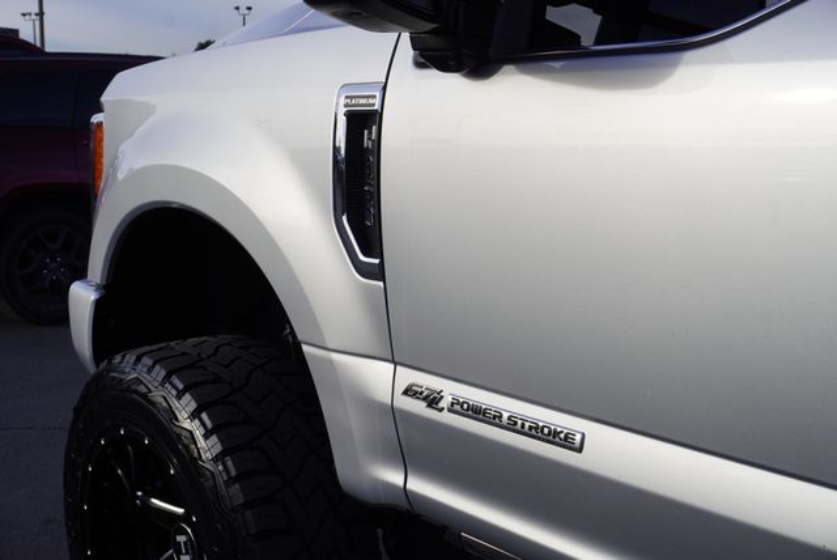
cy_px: 280
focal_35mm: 42
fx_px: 977
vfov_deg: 32.0
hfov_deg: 46.4
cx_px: 418
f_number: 10
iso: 100
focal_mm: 28
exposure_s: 1/125
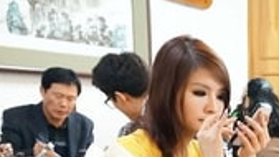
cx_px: 401
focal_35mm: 95
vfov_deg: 11.7
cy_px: 285
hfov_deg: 19.9
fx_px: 703
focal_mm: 16
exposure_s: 1/20
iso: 3200
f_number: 5
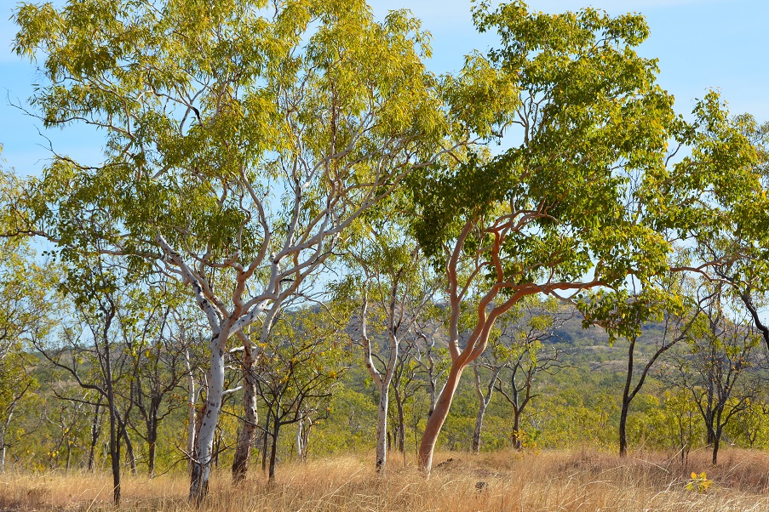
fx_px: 1986
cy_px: 237
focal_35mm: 93
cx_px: 411
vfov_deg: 14.7
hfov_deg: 21.9
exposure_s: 1/125
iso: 125
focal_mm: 56
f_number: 11
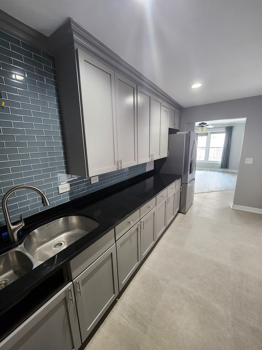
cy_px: 175
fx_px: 131
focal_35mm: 13
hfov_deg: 89.9
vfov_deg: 106.2
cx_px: 131
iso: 400
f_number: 2.2
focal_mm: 2.2
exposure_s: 1/60
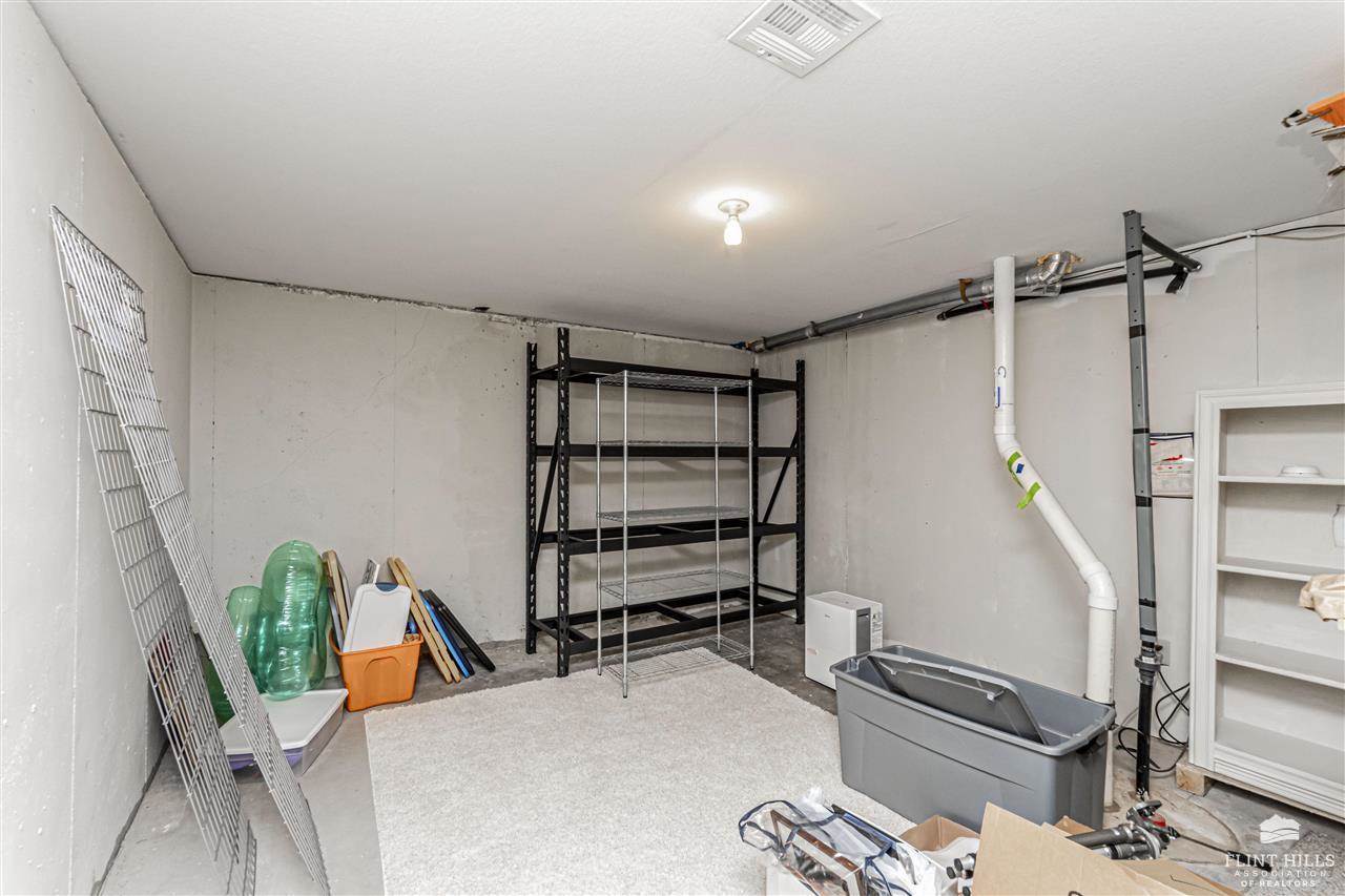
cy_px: 448
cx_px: 672
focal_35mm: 15
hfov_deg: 100.4
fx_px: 560
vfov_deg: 77.3
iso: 1800
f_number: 10
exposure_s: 1/60
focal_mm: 10
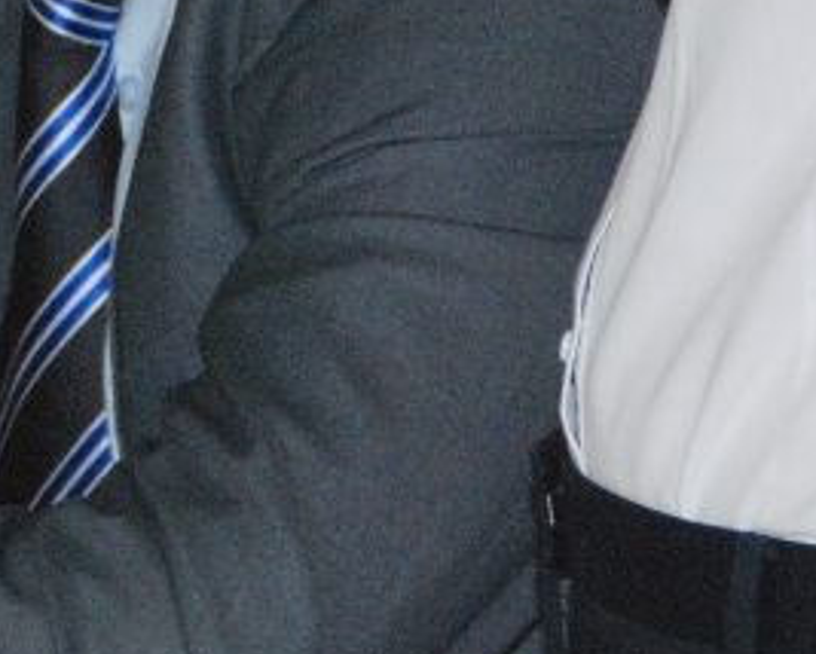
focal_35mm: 803
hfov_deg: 2.4
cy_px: -507
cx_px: -483
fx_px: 19396
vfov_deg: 1.9
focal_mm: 105
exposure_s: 1/60
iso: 400
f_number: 5.6
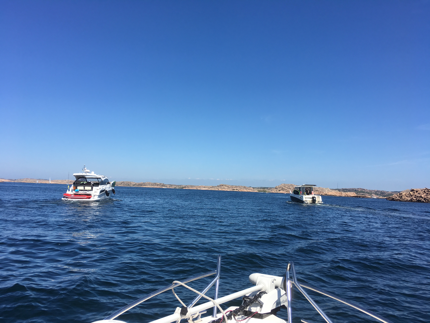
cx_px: 215
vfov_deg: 48.2
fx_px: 360
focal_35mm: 29
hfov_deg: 61.7
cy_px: 162
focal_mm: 4.15
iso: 25
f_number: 2.2
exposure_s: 1/1876
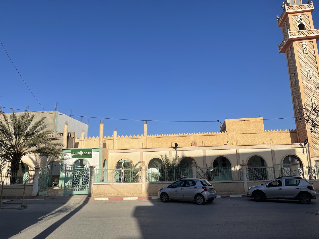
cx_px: 160
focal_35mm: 25
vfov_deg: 54.9
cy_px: 120
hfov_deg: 69.4
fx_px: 230
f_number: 1.6
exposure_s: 1/5917
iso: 32
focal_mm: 5.1
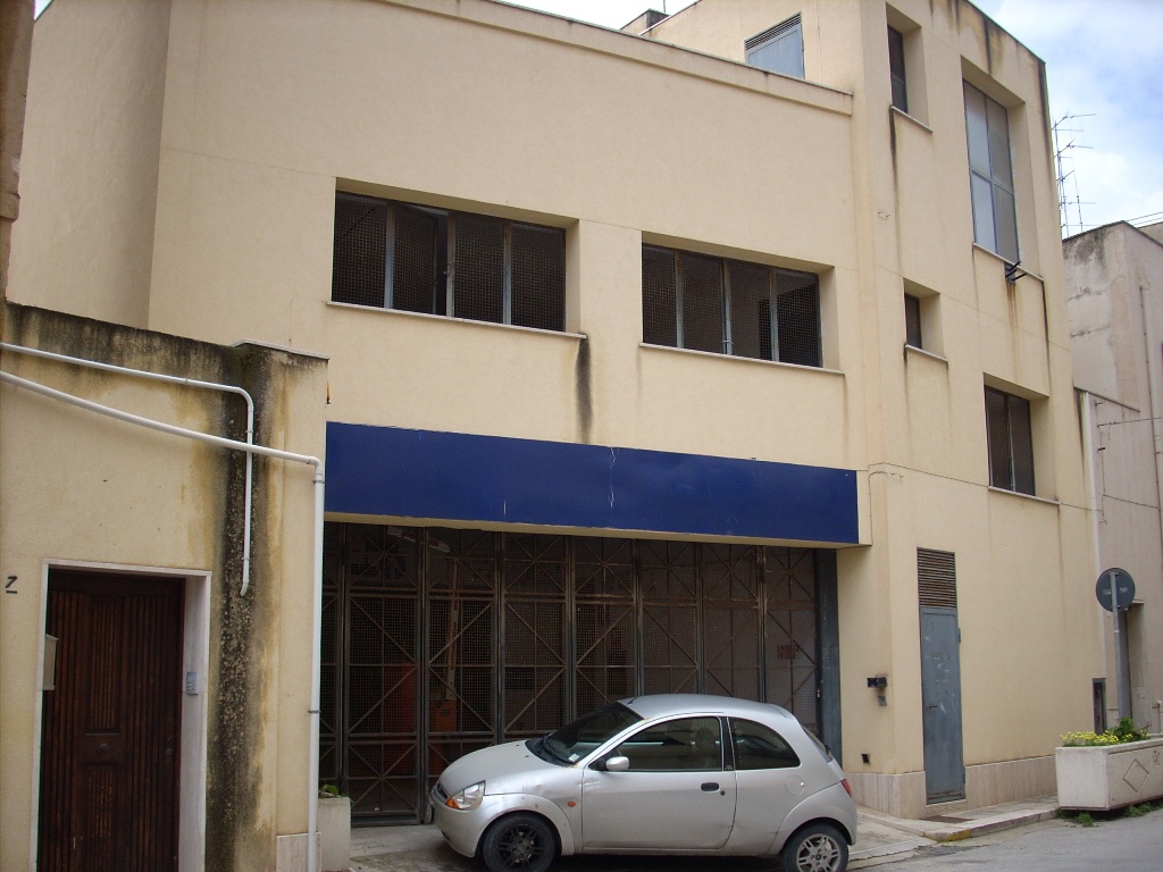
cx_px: 582
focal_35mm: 37
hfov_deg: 50.1
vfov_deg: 38.7
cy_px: 436
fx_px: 1243
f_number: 2.8
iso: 64
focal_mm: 6.2
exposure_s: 1/479
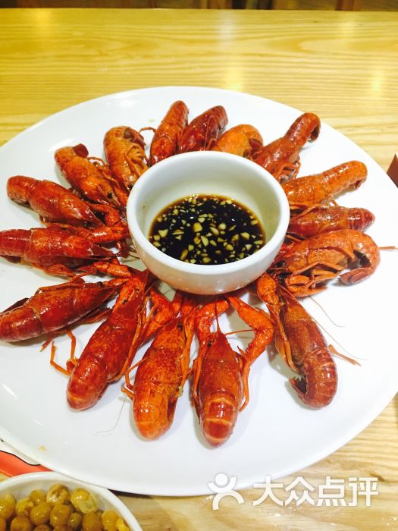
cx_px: 199
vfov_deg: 61.7
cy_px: 266
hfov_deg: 48.2
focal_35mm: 29
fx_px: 445
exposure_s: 1/17
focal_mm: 4.15
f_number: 2.2
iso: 100
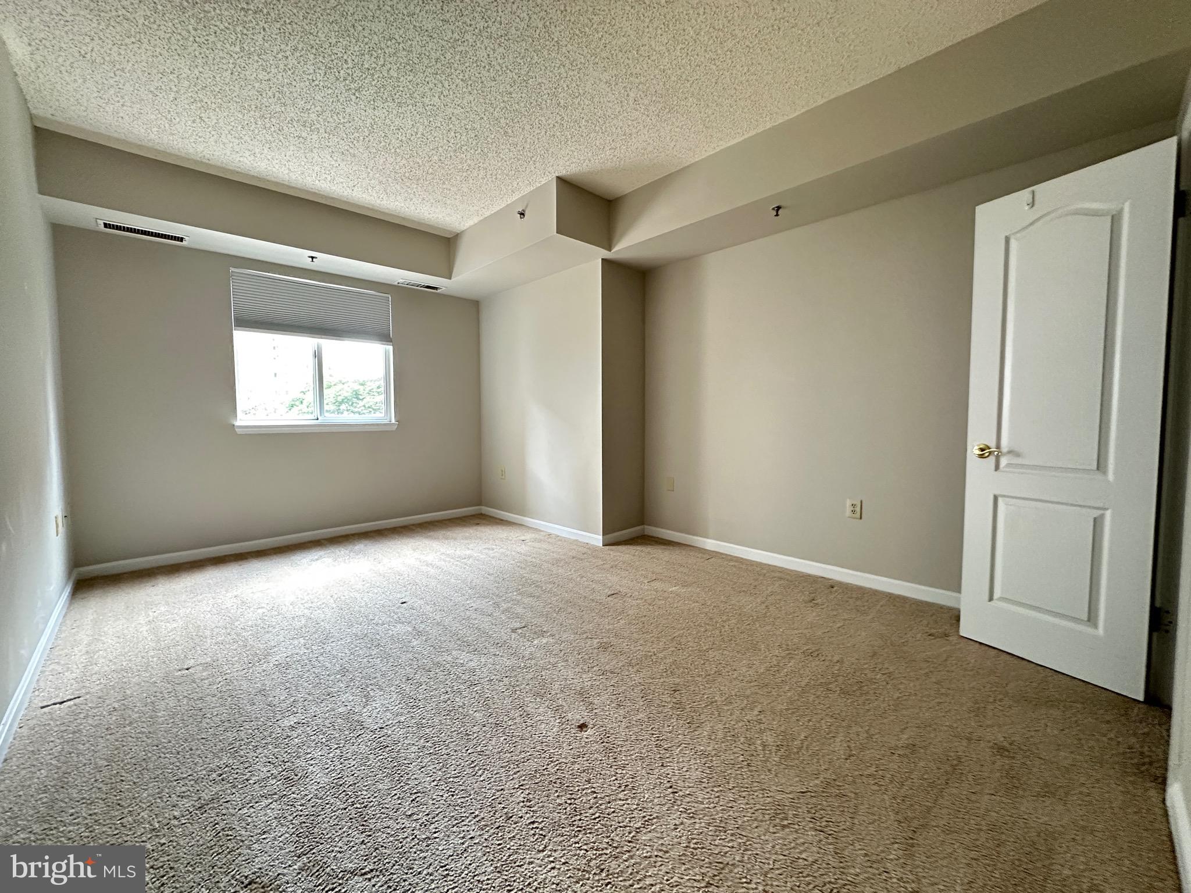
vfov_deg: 85.7
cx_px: 596
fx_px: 482
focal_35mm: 14
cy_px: 446
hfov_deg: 102.1
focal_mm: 2.22
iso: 640
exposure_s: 1/60
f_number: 2.2
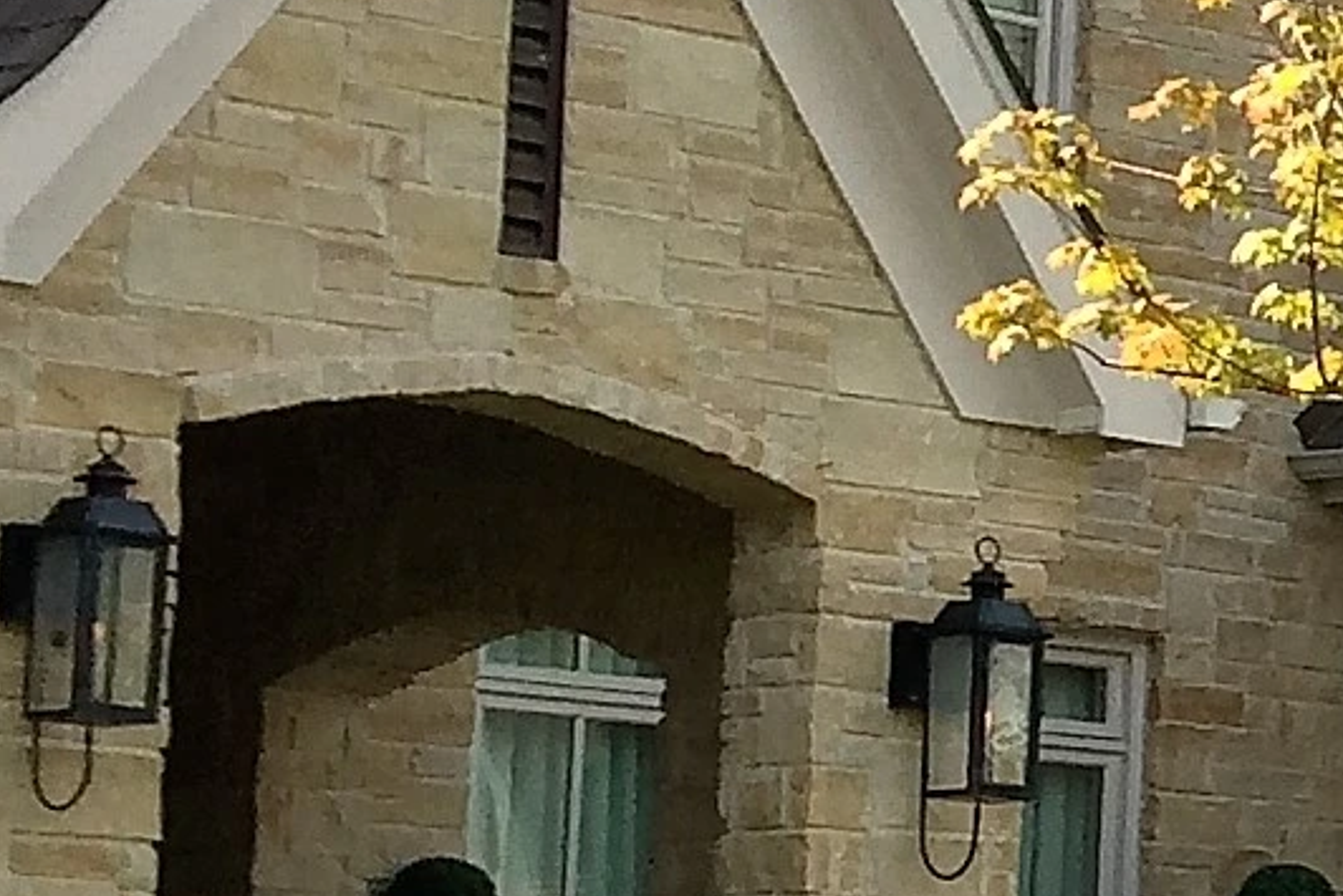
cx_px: 3322
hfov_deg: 9.7
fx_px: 6903
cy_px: 709
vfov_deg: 7.4
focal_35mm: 185
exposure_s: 1/933
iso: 32
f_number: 2.2
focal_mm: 4.15
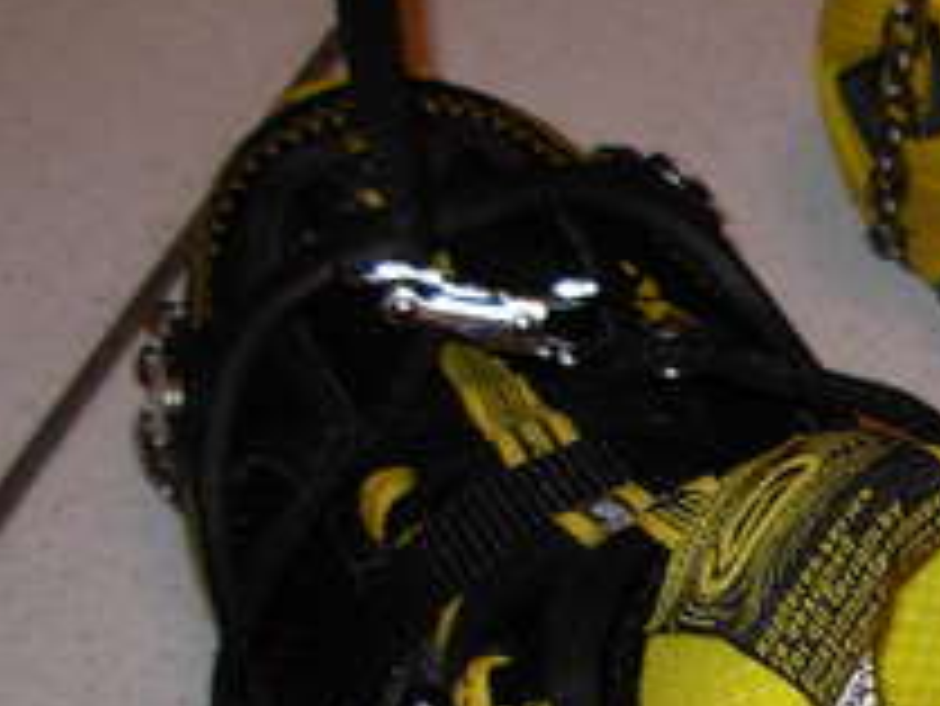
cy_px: 625
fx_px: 2962
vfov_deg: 13.5
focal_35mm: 109
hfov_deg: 16.8
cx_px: 1273
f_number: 2.9
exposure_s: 1/22.6
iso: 79
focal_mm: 6.3
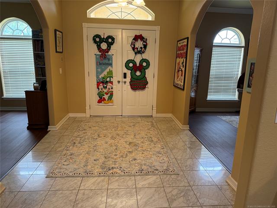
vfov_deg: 56.8
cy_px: 104
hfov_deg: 71.6
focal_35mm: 24
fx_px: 192
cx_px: 138
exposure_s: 1/120
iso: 250
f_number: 1.78
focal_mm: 6.76
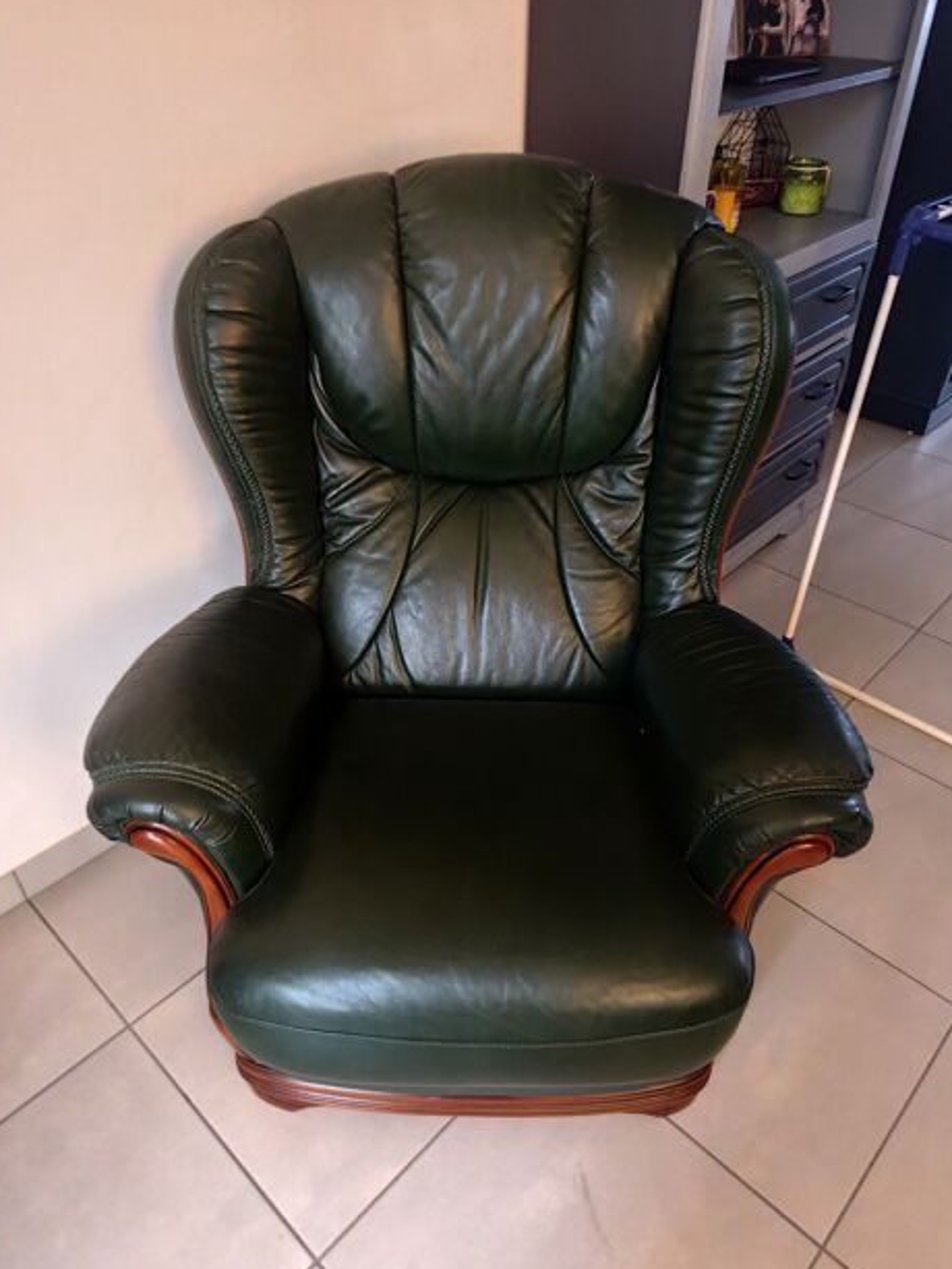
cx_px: 474
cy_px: 652
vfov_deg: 71.6
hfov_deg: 56.8
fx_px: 880
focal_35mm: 24
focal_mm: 6.14
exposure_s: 1/10
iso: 8000
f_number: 1.65
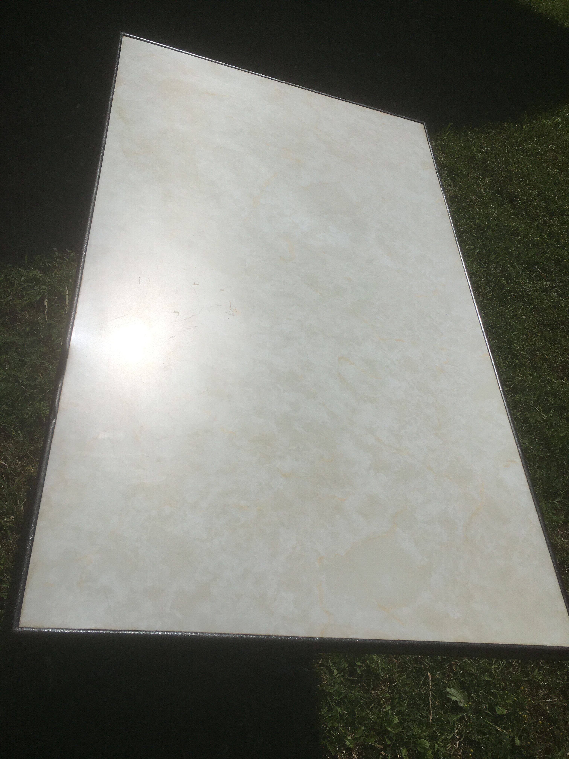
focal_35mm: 29
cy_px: 380
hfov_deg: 48.2
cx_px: 284
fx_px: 636
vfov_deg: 61.7
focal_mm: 4.15
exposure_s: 1/9615
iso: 25
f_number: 2.2
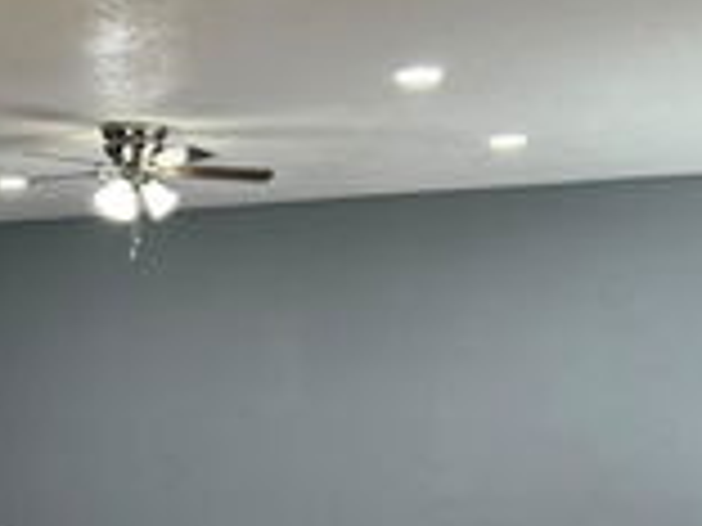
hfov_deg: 26.1
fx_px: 1440
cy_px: 526
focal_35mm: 71
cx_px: 11
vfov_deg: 20.1
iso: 100
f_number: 1.5
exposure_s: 1/120
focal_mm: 5.7
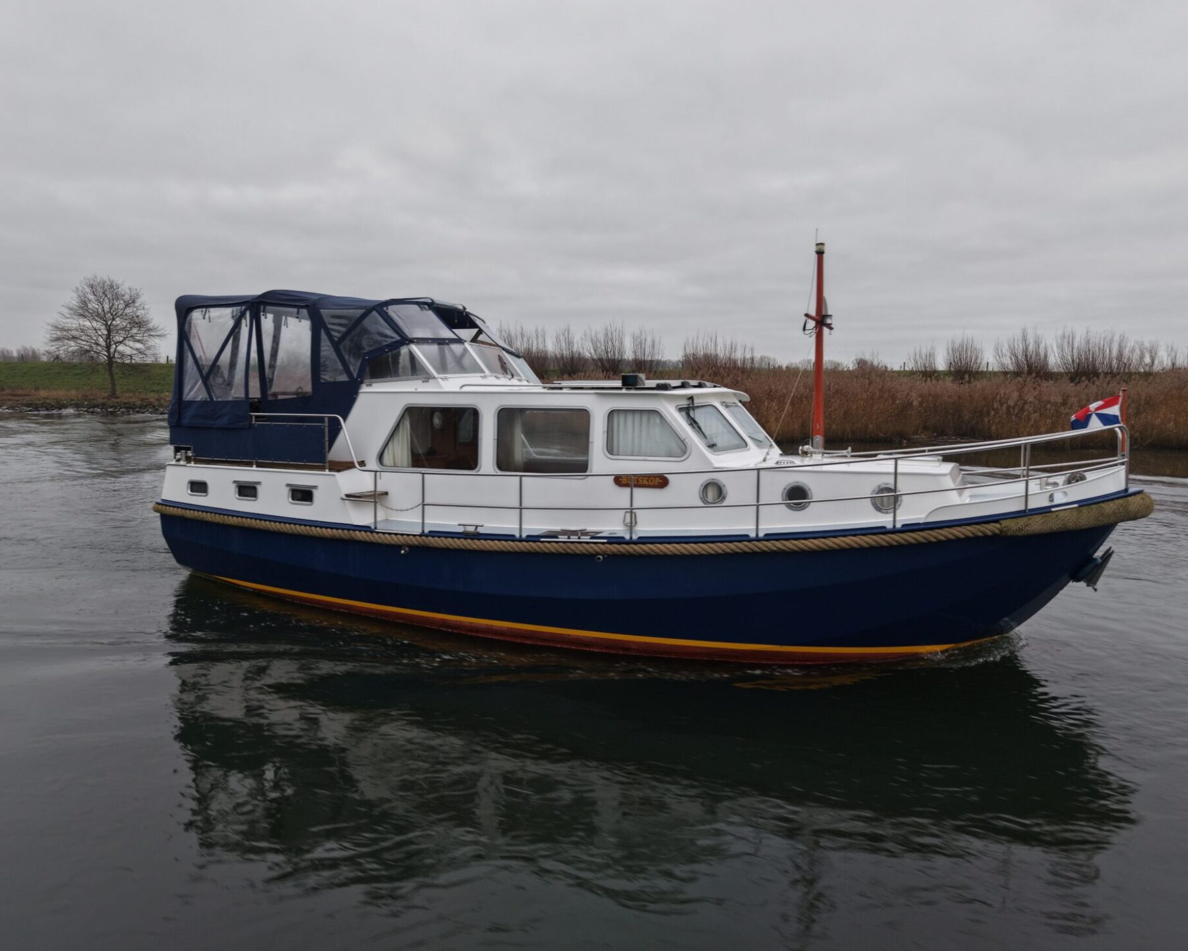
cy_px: 468
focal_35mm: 26
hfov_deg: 65.9
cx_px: 638
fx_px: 914
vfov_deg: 54.9
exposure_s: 1/40
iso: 100
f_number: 1.8
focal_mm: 8.67
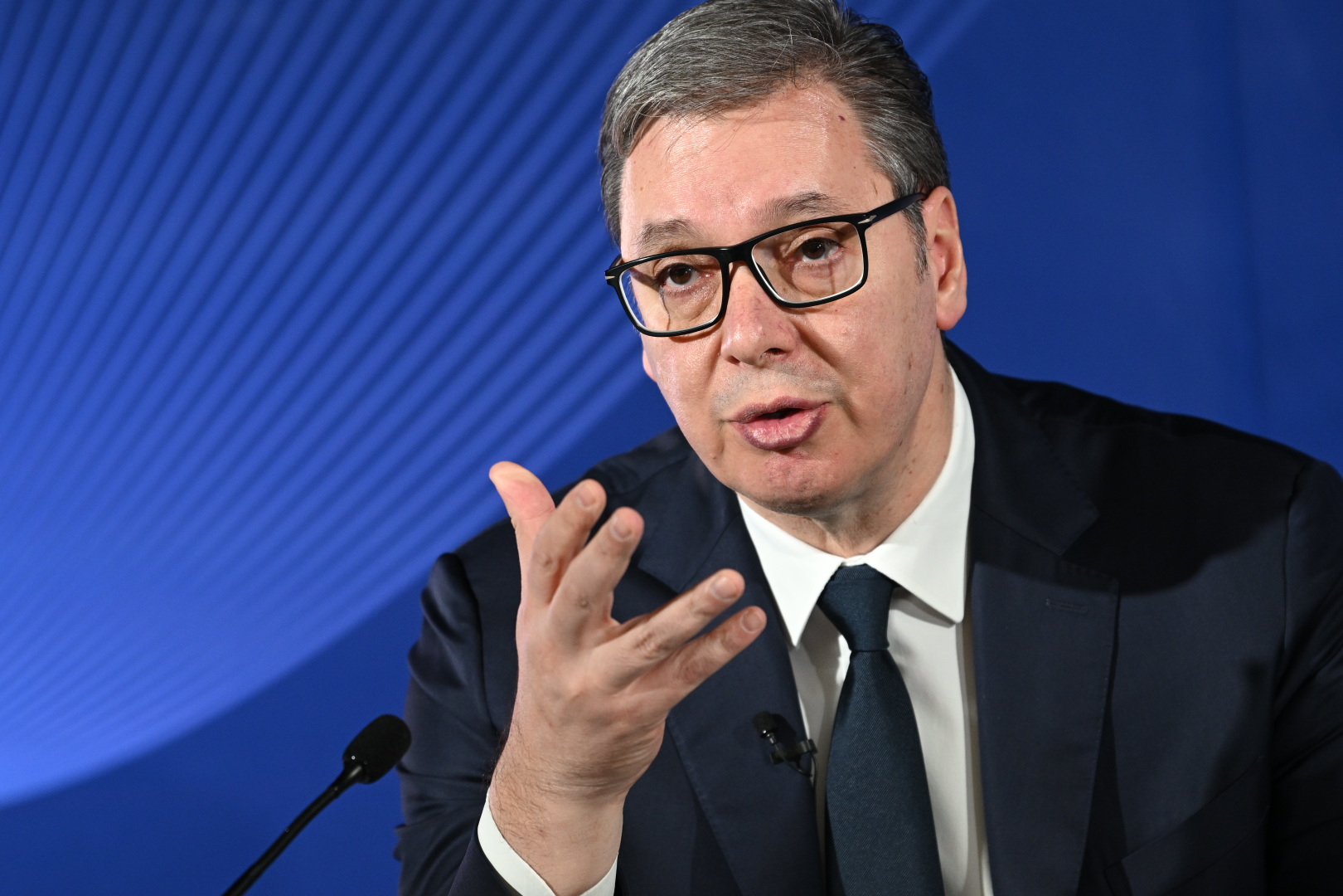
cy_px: 448
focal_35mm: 300
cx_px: 672
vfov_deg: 4.6
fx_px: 11191
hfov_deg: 6.9
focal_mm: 200
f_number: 4
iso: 1000
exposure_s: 1/400
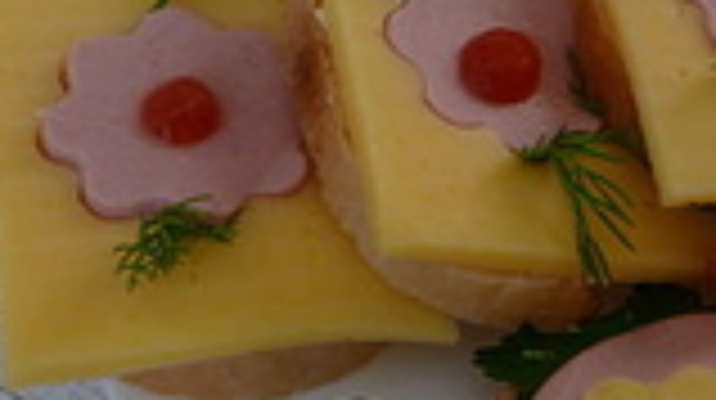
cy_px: 67
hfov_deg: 18.1
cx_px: 919
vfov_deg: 10.8
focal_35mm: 111
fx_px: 2105
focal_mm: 6
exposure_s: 1/40
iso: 100
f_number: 3.7
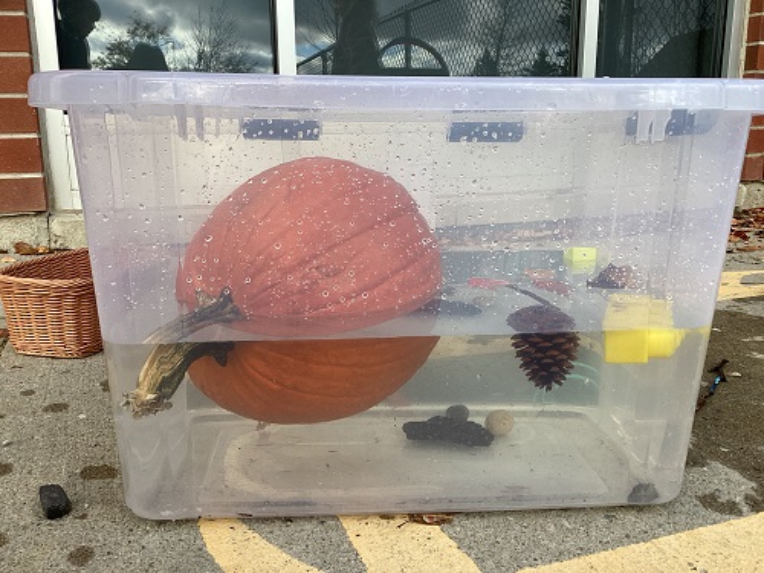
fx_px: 684
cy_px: 286
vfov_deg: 45.4
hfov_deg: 58.4
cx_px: 382
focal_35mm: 31
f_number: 2.4
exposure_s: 1/292
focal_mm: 3.3
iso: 25
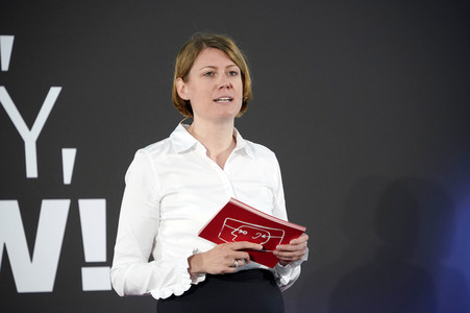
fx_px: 2126
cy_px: 156
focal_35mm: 163
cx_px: 235
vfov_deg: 8.4
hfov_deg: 12.6
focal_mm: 163
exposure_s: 1/250
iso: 1600
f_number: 5.6
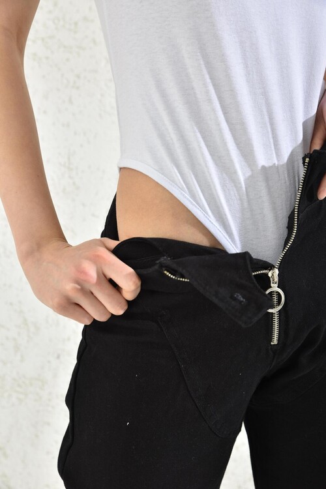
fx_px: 679
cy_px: 244
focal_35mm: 50
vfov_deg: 39.6
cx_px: 163
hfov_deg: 27.0
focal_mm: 50
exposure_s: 1/160
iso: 100
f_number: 7.1
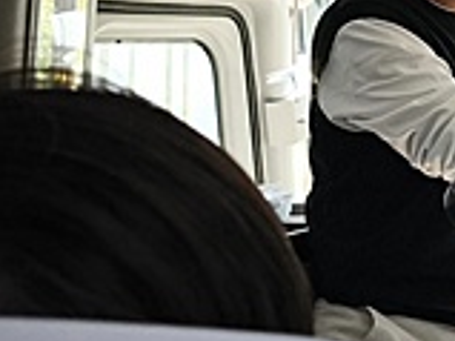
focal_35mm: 116
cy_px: -87
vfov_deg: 12.4
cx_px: 770
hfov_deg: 15.1
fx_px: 1524
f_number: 1.6
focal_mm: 6.57
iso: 50
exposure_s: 1/95.1
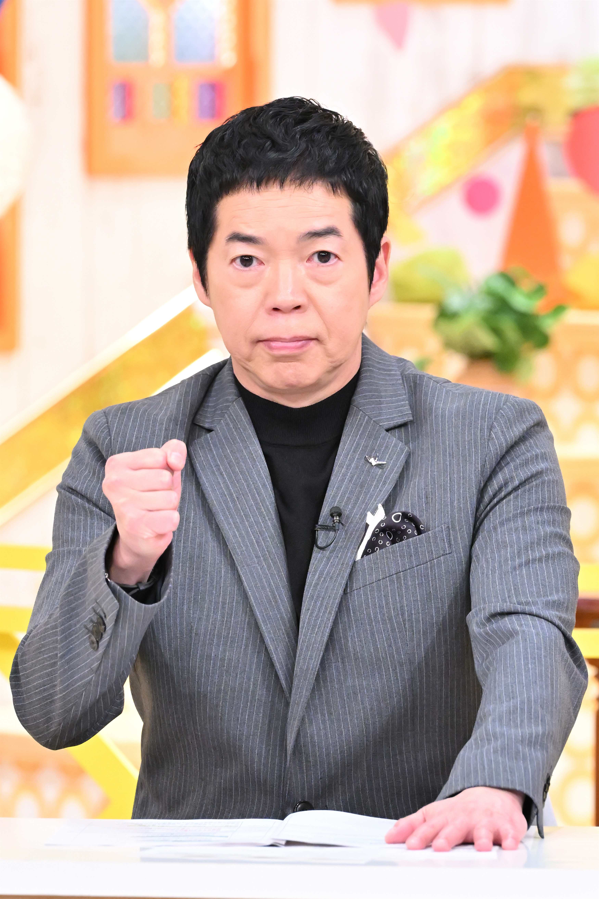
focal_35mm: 300
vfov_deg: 6.9
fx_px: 7490
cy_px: 450
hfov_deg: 4.6
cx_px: 300
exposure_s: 1/400
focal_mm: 200
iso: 3200
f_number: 4
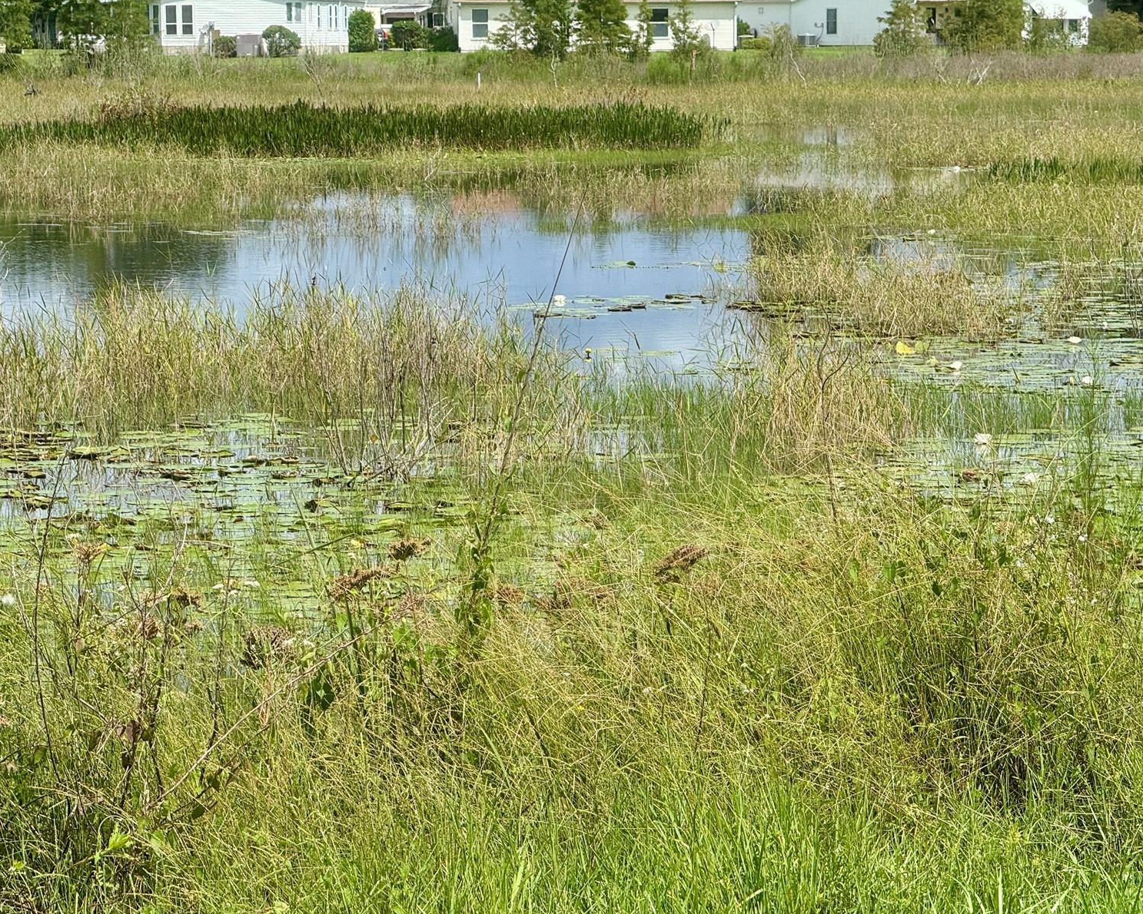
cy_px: 457
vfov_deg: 12.2
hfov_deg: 15.3
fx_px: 4263
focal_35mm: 126
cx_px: 576
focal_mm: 15.66
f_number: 2.8
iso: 50
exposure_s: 1/1650
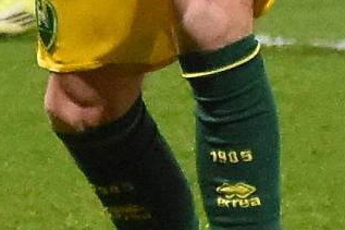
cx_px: -135
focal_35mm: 636
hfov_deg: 3.2
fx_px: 6092
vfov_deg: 2.2
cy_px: -233
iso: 4000
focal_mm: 70
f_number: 2.8
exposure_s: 1/640
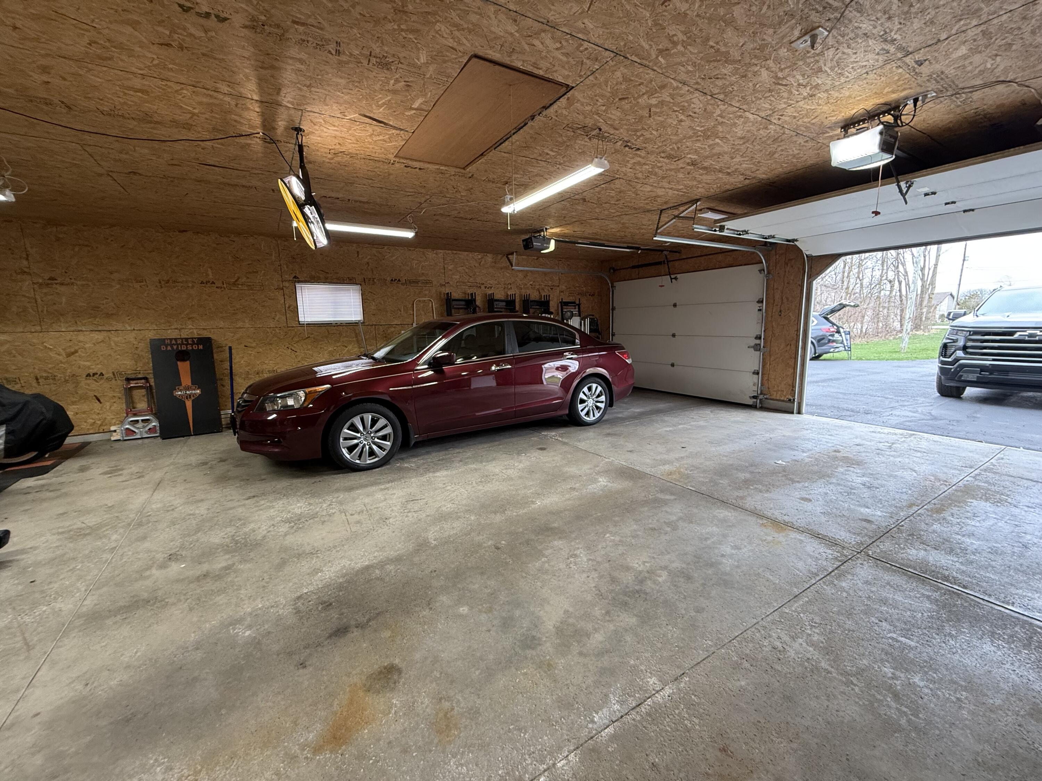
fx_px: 421
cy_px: 390
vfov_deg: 85.7
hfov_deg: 102.1
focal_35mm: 14
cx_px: 521
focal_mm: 2.22
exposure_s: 1/60
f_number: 2.2
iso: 200
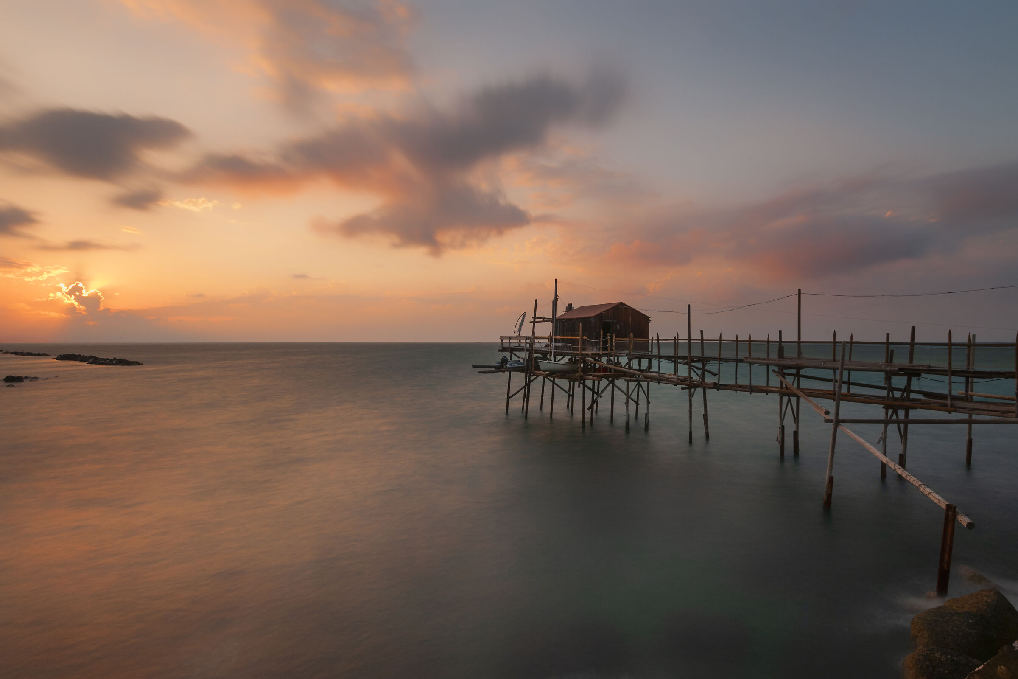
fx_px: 551
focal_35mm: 20
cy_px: 340
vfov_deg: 63.2
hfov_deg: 85.4
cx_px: 509
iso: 200
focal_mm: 13
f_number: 16
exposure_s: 8
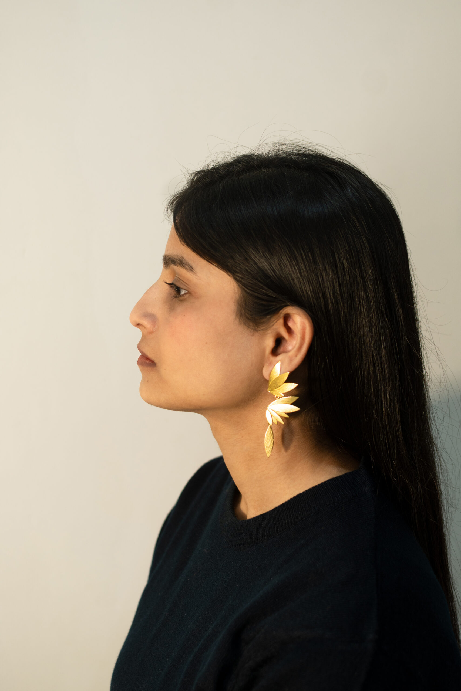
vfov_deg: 37.8
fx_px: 1008
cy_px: 346
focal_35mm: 52
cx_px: 230
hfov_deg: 25.8
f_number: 3.2
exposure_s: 1/100
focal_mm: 35
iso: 200
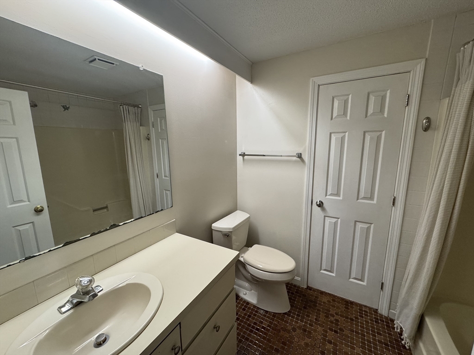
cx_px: 237
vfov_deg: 85.7
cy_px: 178
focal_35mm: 14
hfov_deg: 102.1
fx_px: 192
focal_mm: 2.22
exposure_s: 1/120
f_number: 2.2
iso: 250
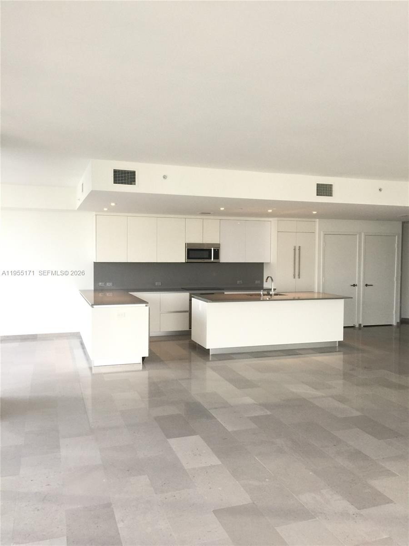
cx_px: 204
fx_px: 457
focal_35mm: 29
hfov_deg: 48.2
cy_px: 273
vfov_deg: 61.7
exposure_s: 1/30
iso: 50
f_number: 2.2
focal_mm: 4.15
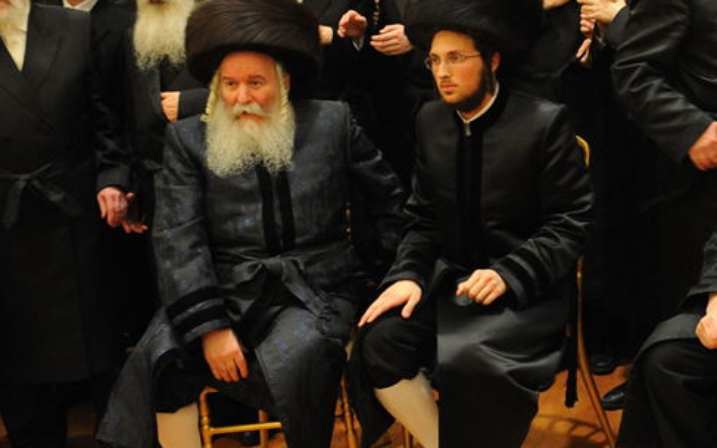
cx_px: 645
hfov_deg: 32.3
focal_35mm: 60
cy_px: 116
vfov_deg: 21.4
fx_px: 1172
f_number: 4.5
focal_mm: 28
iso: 3200
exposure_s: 1/100
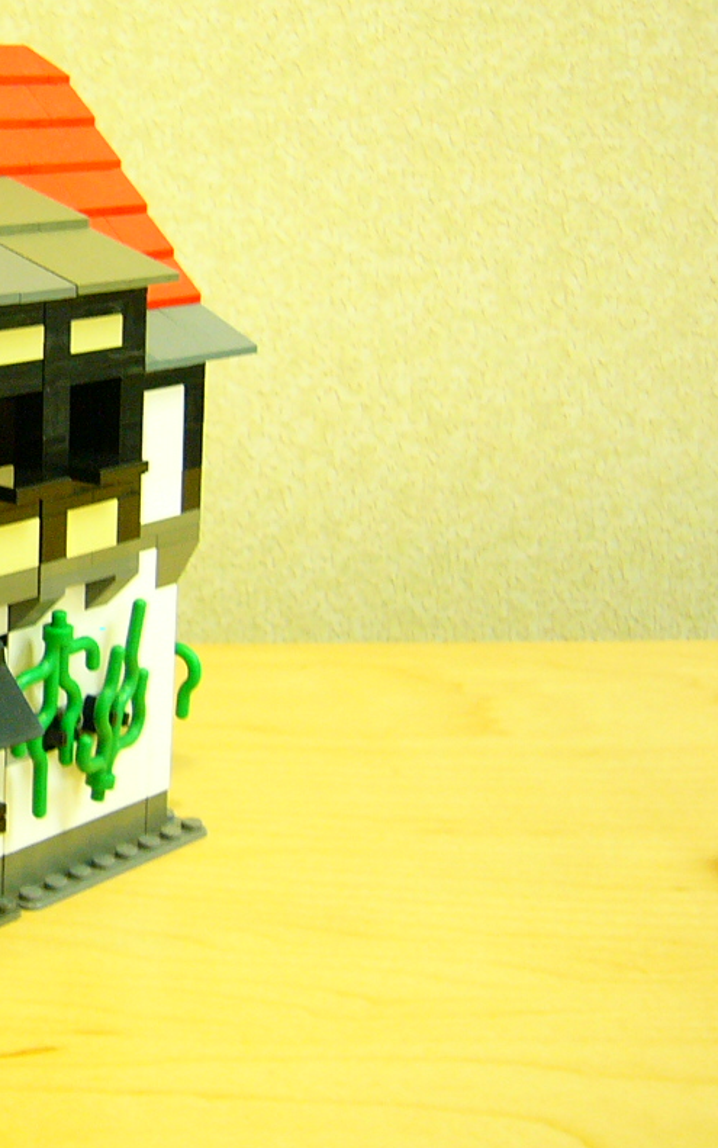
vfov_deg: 33.9
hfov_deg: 20.4
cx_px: -117
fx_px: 1877
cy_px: 472
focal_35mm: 60
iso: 200
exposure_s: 1/8
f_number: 2.8
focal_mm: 5.8
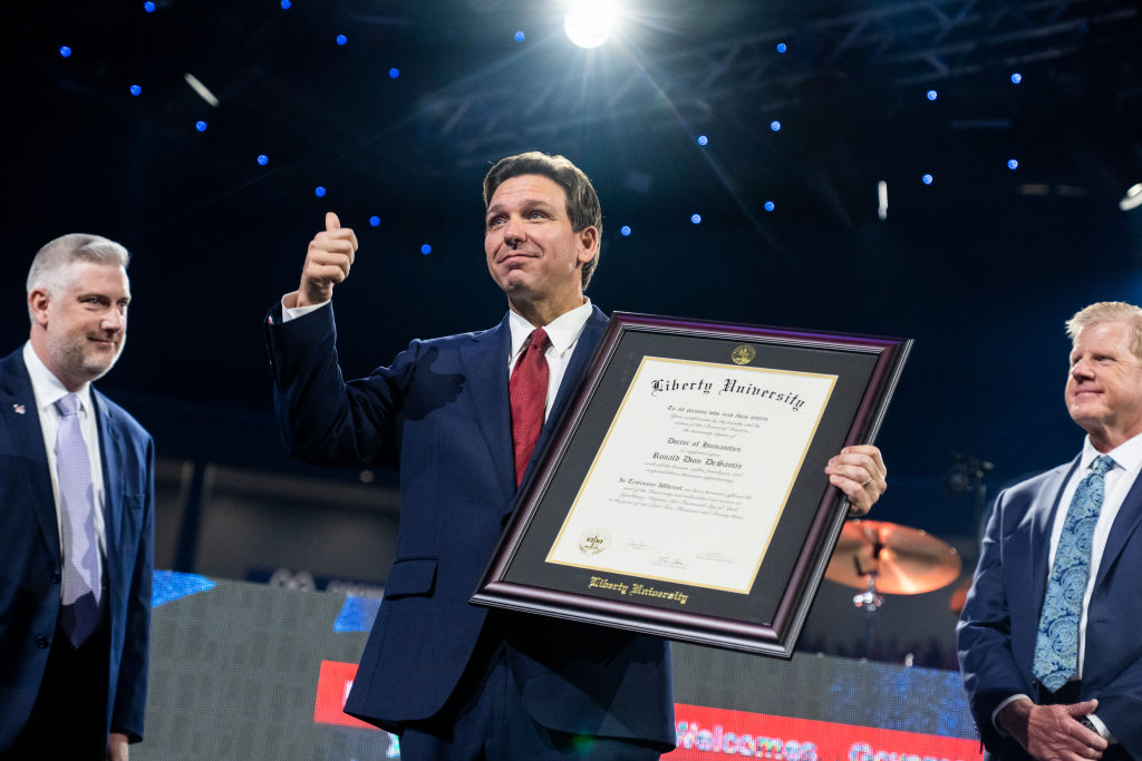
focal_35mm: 65
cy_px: 380
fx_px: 2062
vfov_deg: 20.9
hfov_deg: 31.0
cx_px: 571
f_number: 2.8
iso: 3200
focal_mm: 65
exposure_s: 1/320
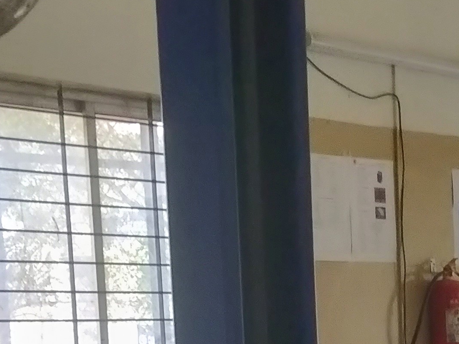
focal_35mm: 104
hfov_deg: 17.5
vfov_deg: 12.7
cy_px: 663
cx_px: 634
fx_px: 1379
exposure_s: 1/50
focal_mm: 4.1
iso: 320
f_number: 1.7
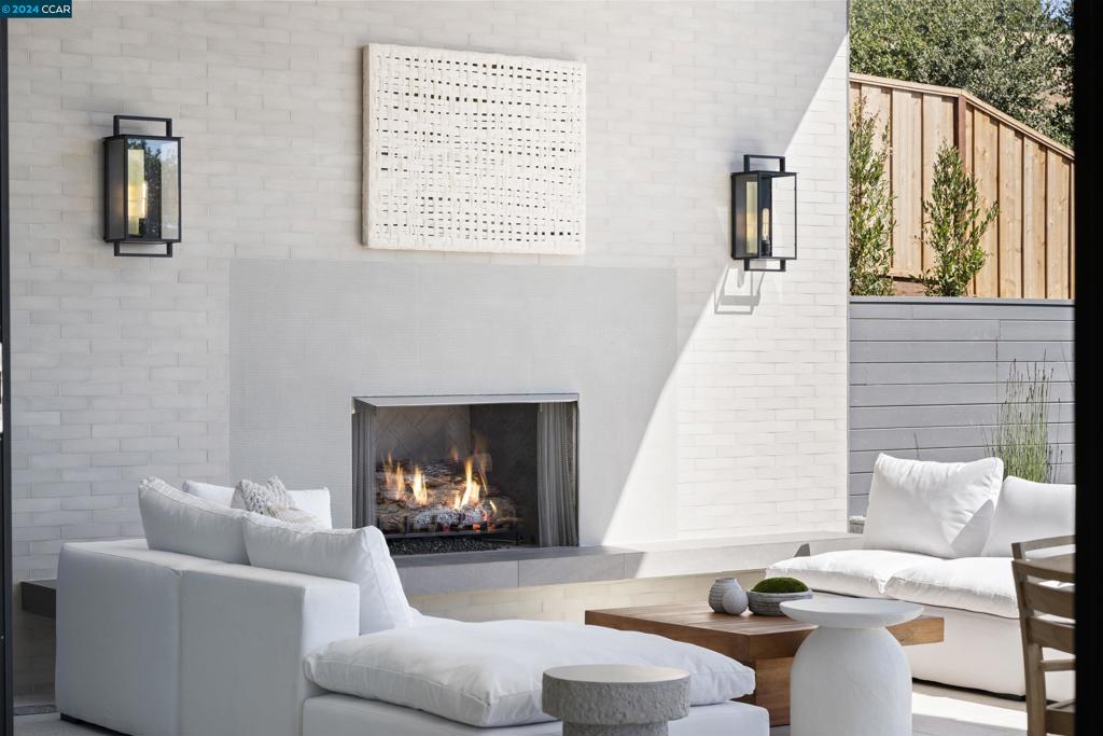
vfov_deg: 18.2
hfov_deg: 27.0
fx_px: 2298
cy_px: 368
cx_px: 552
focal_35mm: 75
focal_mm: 75
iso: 100
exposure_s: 1/60
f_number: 8
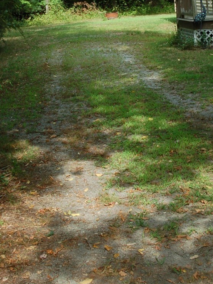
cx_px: 183
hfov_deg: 18.0
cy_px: 21
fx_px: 665
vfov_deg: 23.4
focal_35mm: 81
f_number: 8
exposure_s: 1/250
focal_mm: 28
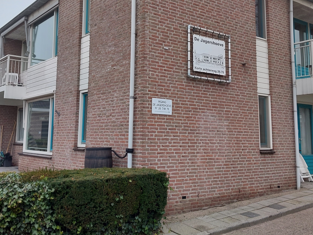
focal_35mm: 40
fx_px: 362
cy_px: 85
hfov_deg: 46.7
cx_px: 138
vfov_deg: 35.7
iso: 20
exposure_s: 1/100
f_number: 1.8
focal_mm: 4
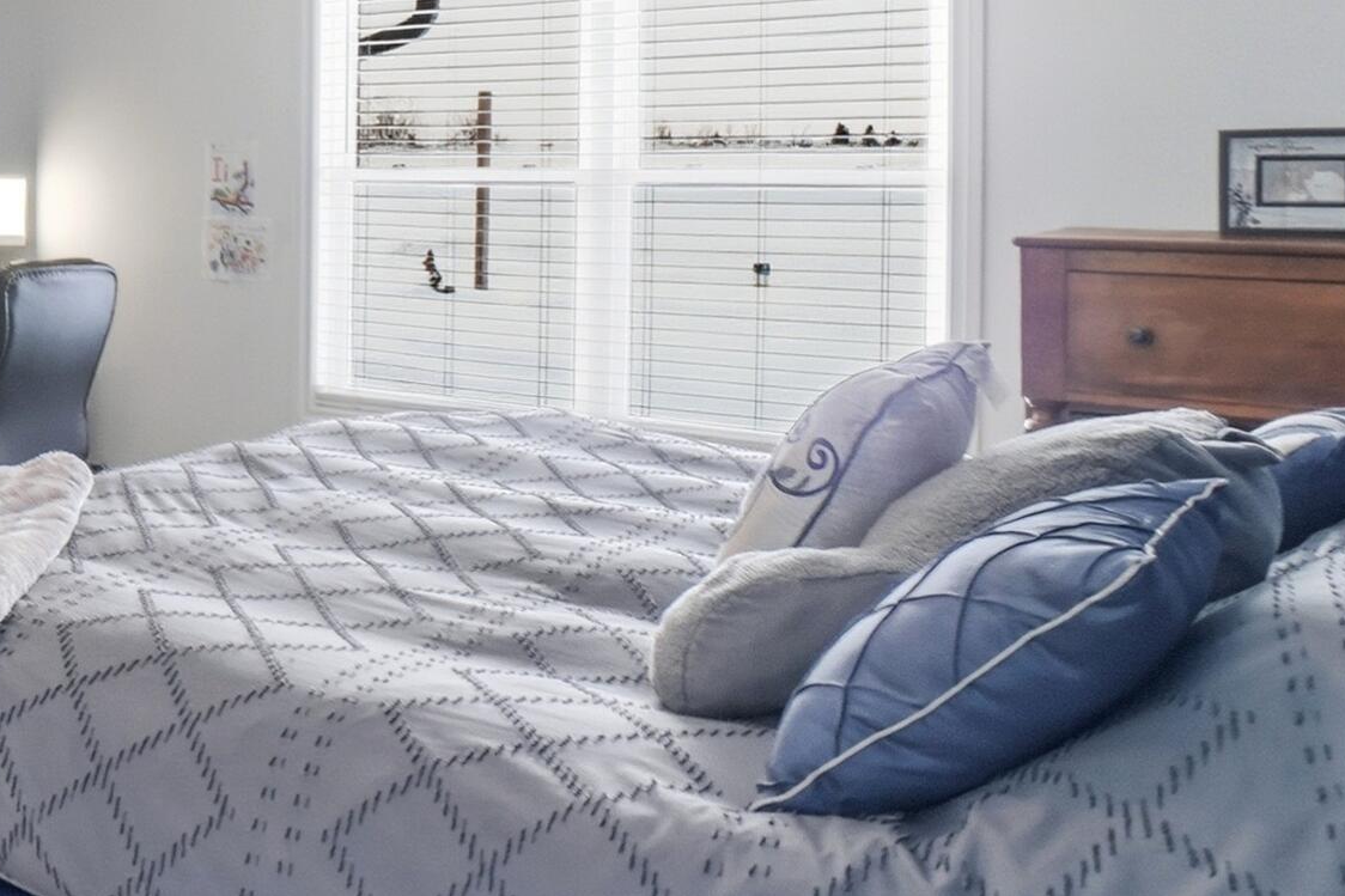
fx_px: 1494
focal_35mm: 40
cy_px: 159
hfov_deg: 39.5
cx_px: -139
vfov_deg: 32.3
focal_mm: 10
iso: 100
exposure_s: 1/160
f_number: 5
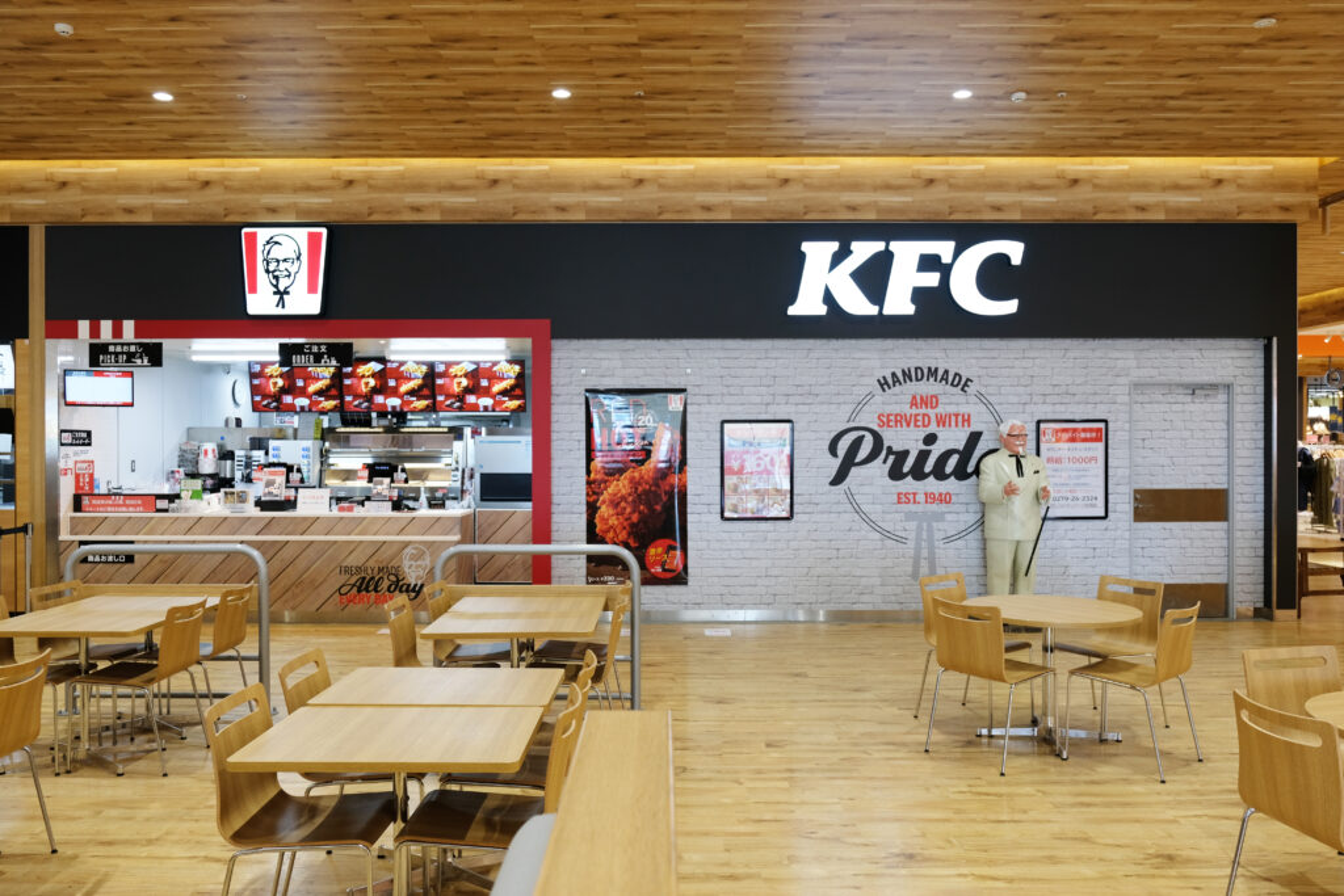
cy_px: 448
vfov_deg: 47.9
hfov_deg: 67.4
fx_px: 1008
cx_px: 672
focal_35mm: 27
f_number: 3.6
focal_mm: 18.2
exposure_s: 1/38
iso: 200
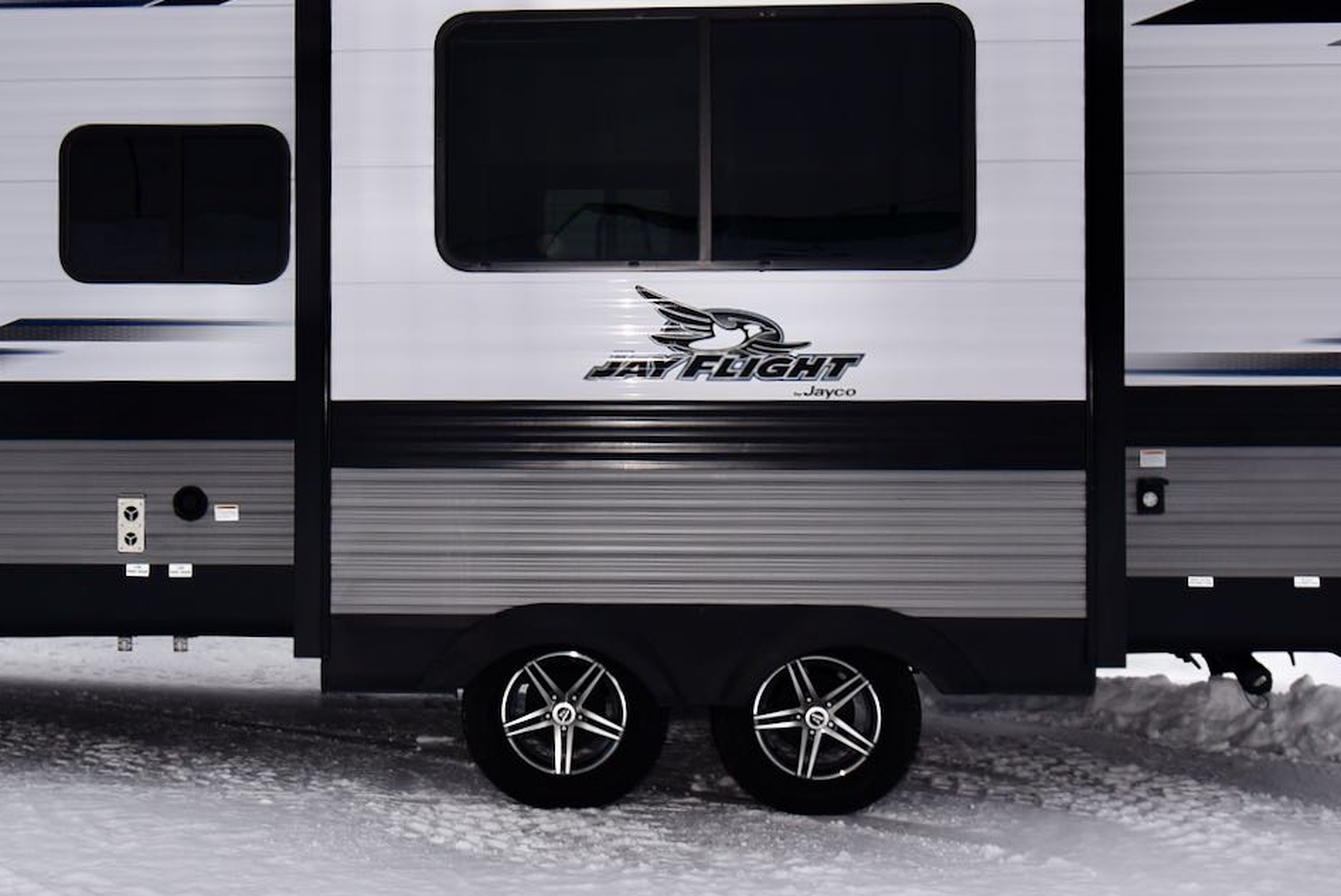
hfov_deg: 34.6
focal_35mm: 57
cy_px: 350
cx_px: 416
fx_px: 2125
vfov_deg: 23.8
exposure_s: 1/160
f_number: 6.3
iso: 100
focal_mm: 20
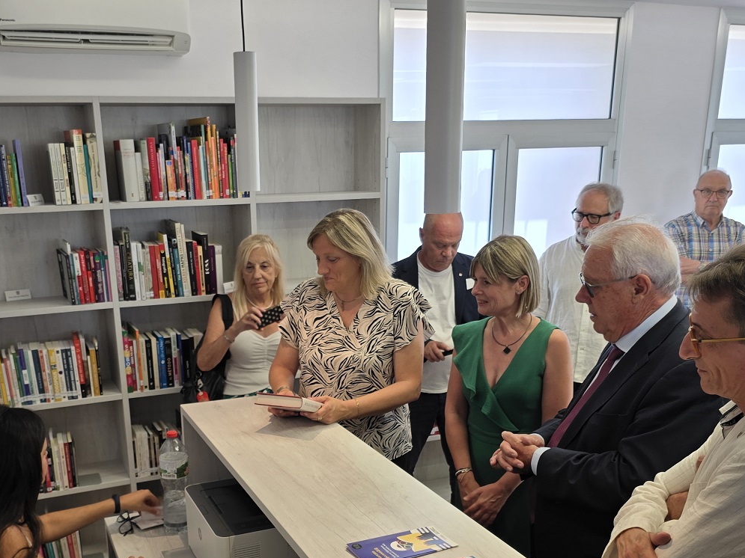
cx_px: 292
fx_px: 796
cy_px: 413
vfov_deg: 37.8
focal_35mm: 37
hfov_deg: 49.8
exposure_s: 1/100
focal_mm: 6.3
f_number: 1.7
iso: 16
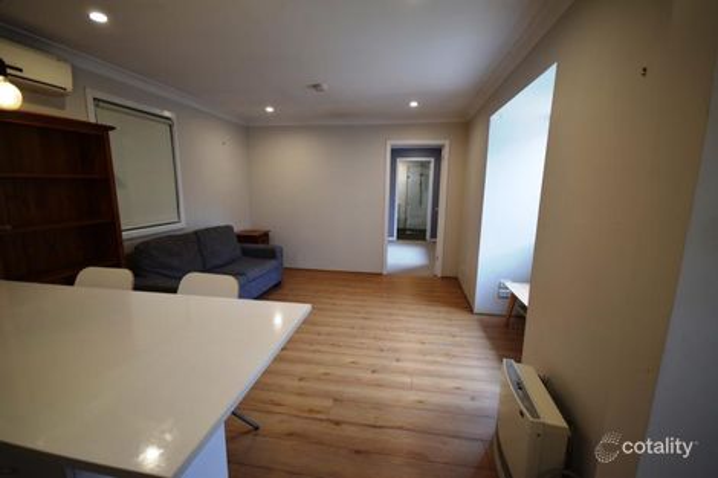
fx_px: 299
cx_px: 359
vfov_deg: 77.3
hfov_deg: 100.4
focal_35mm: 15
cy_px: 239
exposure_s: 1/60
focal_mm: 10
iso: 560
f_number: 4
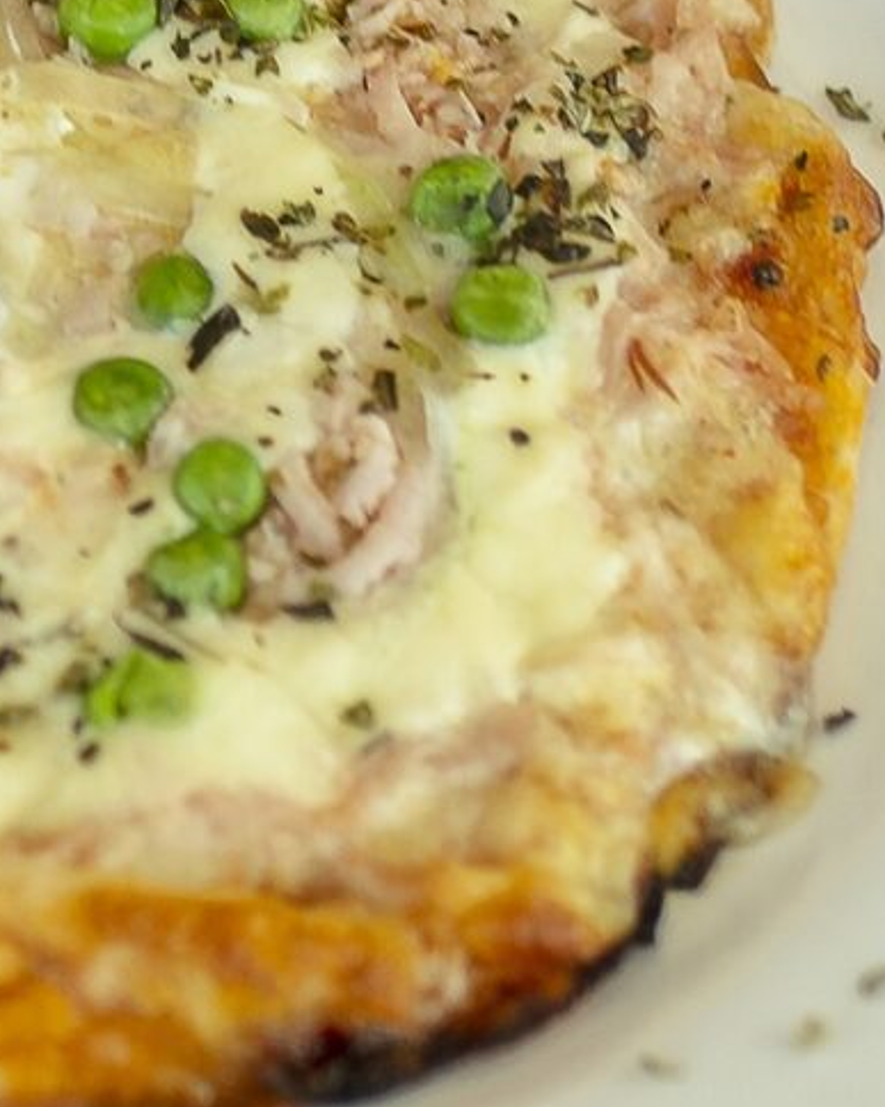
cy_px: 105
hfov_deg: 6.0
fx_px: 8450
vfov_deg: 7.5
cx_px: -236
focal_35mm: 258
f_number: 1.8
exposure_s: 1/200
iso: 100
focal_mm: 35
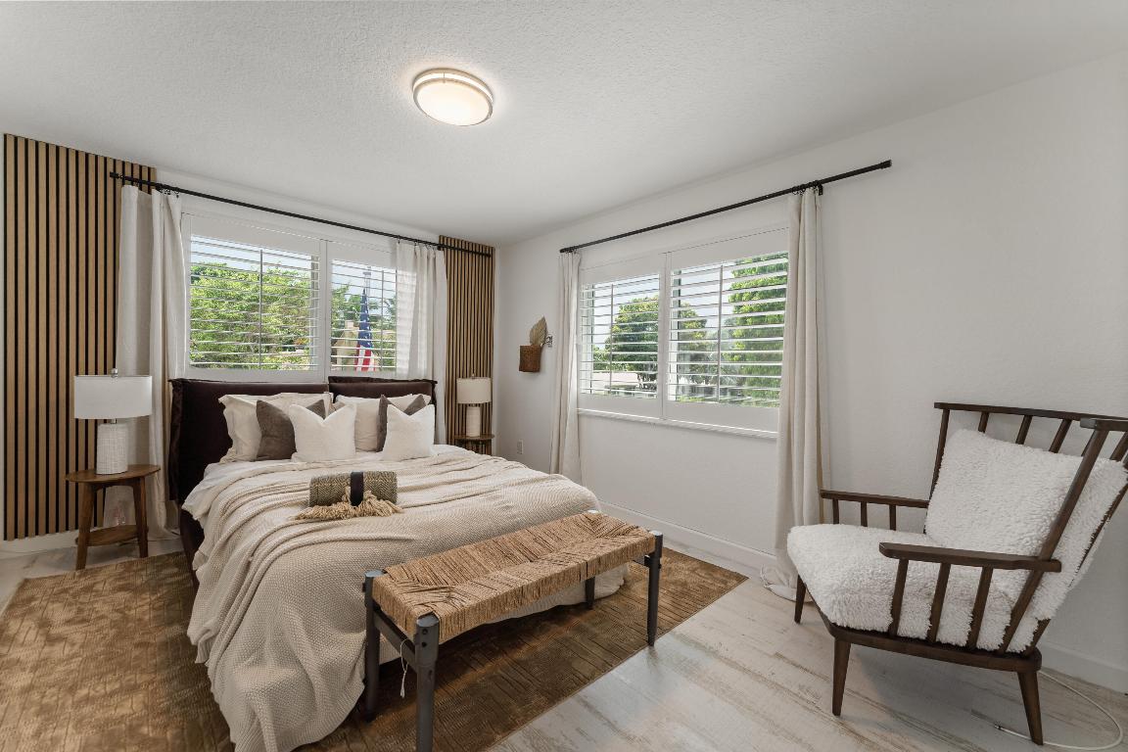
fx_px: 439
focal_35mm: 14
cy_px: 376
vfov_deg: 81.2
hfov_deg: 104.3
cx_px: 564
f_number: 8
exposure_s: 1/10
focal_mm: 14
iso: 100
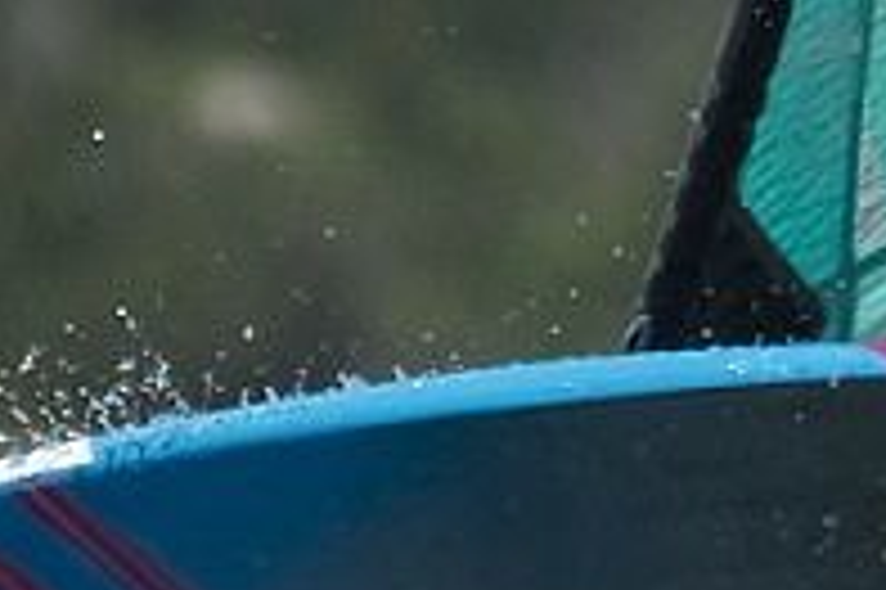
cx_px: 1660
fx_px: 103475
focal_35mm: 4208
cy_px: 63
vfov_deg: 0.3
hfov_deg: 0.5
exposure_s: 1/2000
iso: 250
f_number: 6.3
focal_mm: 500
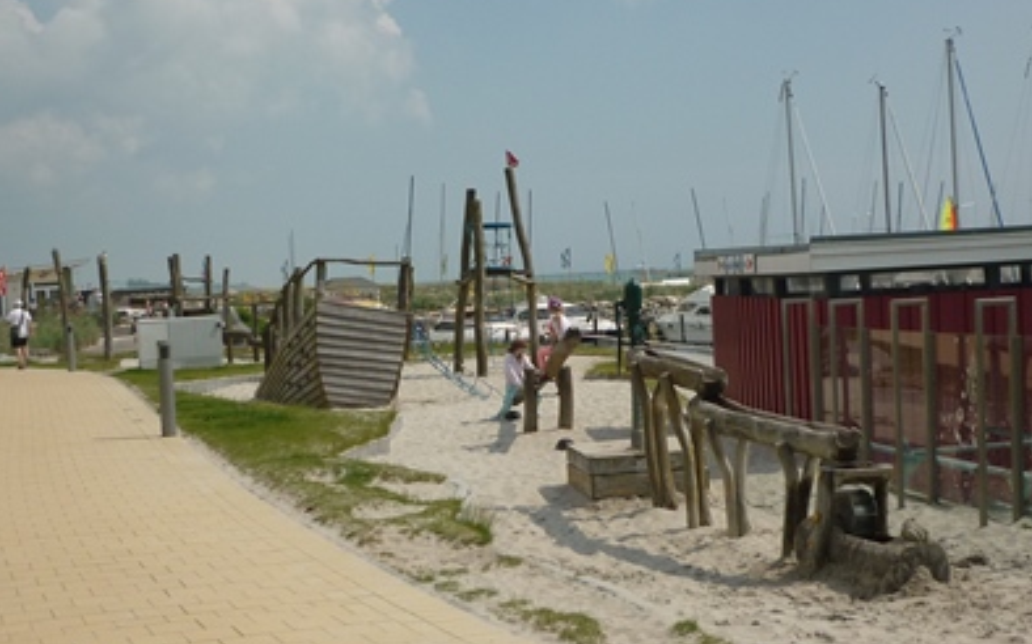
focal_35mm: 52
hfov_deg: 38.9
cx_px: 547
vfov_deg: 24.8
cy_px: 370
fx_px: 1462
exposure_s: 1/500
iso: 80
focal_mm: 5.5
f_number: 8
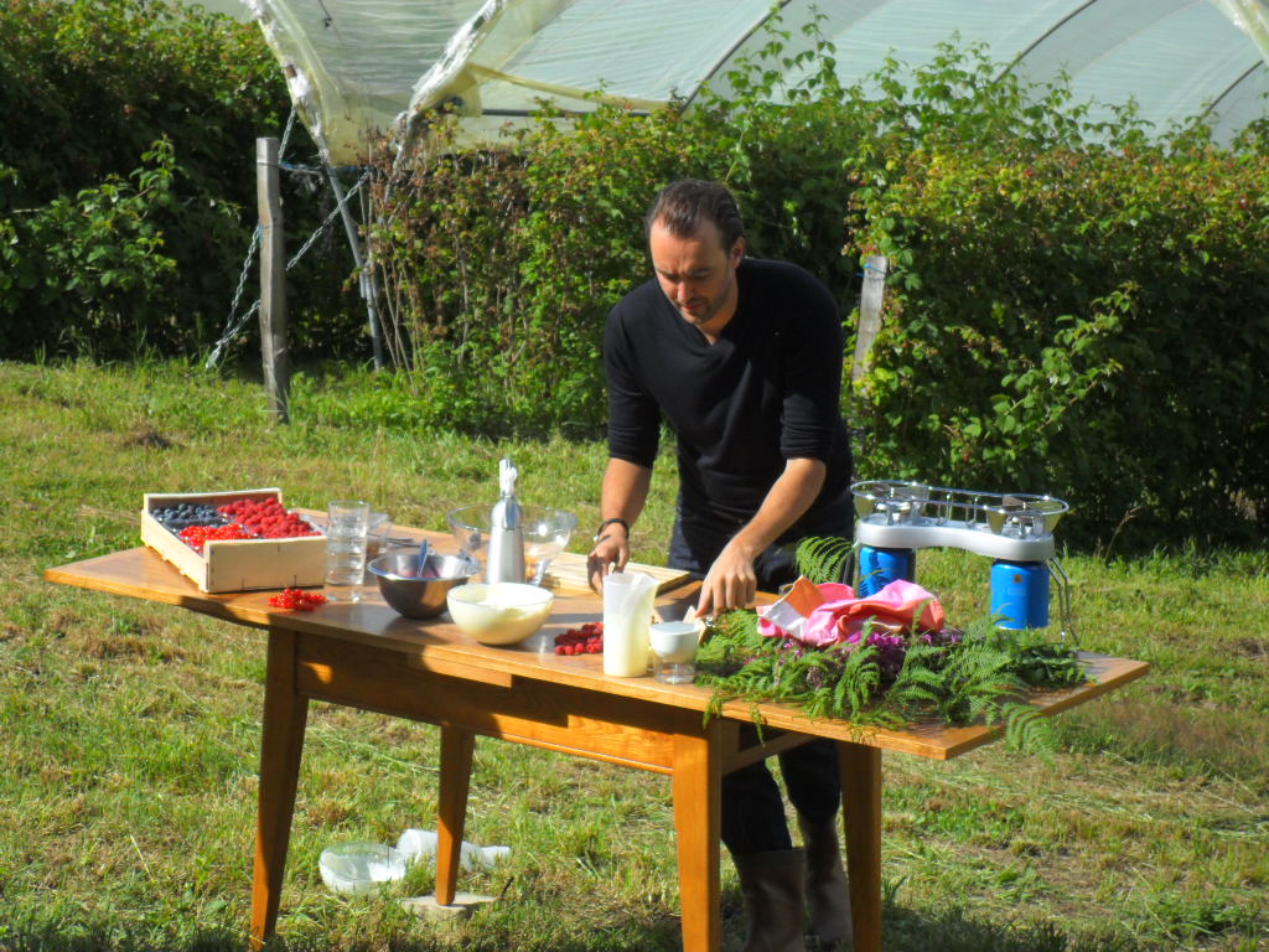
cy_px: 476
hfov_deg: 18.2
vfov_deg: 13.7
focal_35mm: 108
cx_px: 634
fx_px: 3959
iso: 100
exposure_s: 1/500
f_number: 5
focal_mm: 19.6
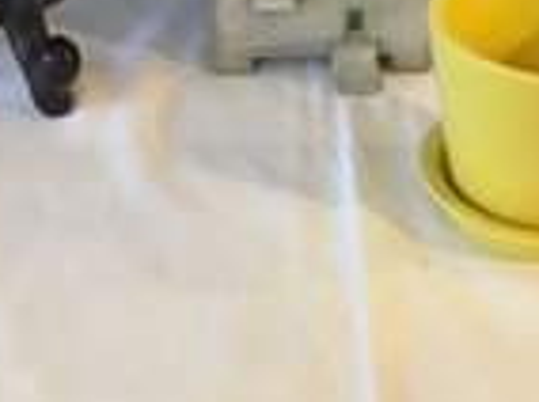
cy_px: -59
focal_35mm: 70
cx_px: 230
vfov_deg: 19.9
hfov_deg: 27.8
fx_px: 1088
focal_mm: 4.15
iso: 160
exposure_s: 1/30
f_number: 2.2
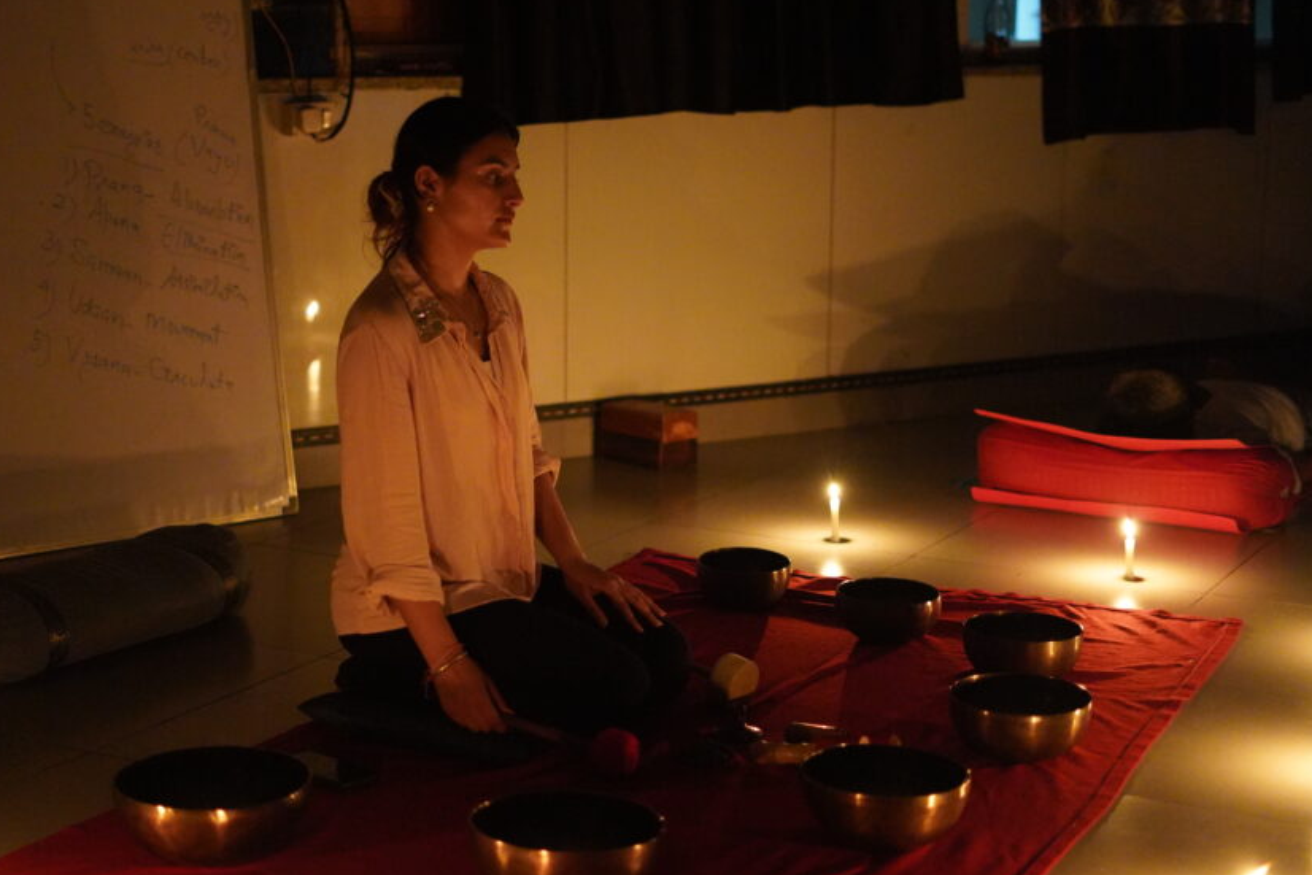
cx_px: 618
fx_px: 2260
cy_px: 447
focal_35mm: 62
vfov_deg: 21.9
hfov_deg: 32.4
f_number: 1.8
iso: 10000
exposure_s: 1/60
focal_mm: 50
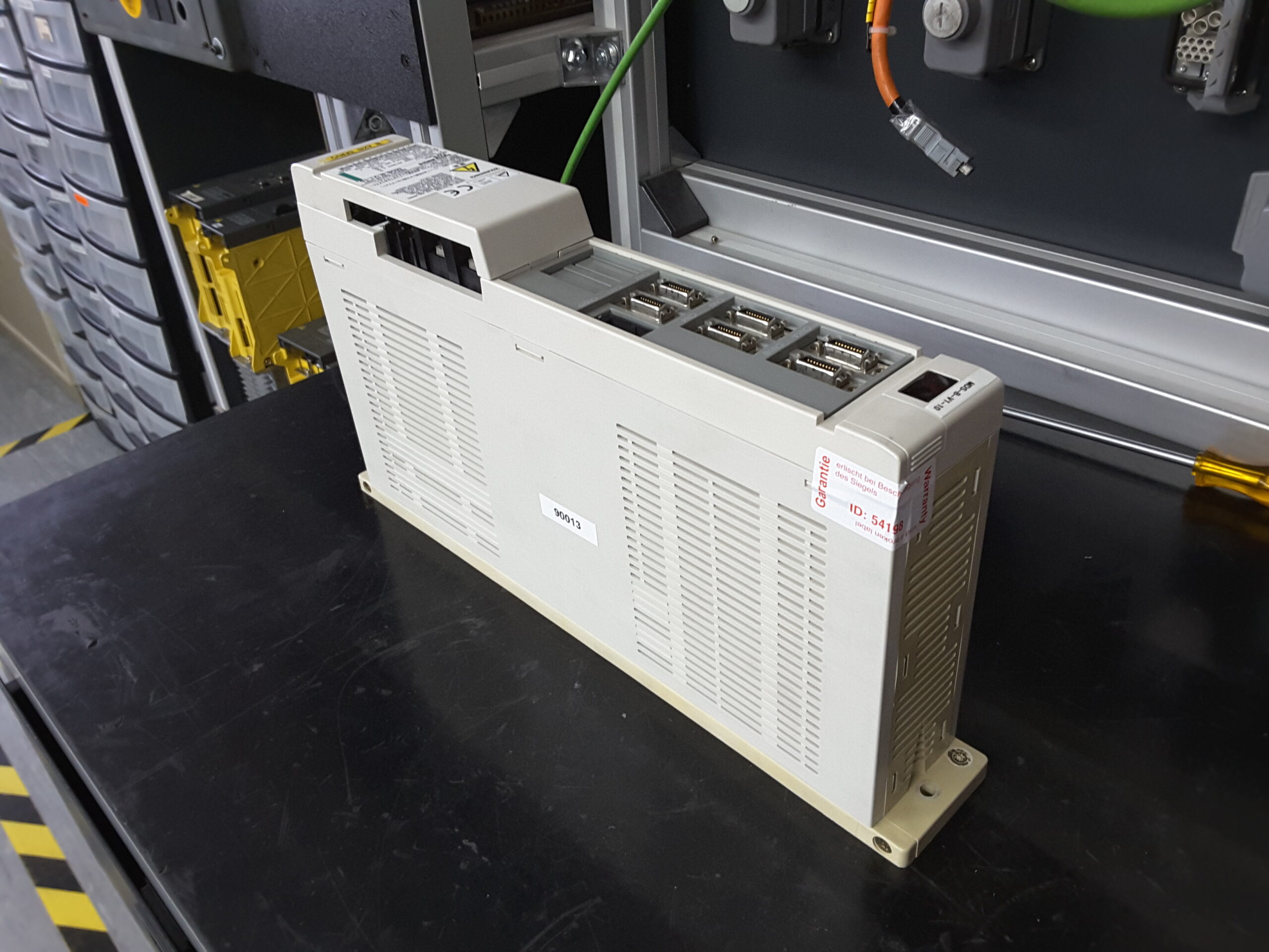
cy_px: 476
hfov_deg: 58.4
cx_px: 634
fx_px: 1136
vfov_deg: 45.4
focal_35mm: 31
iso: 100
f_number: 1.9
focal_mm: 2.9
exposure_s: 1/33
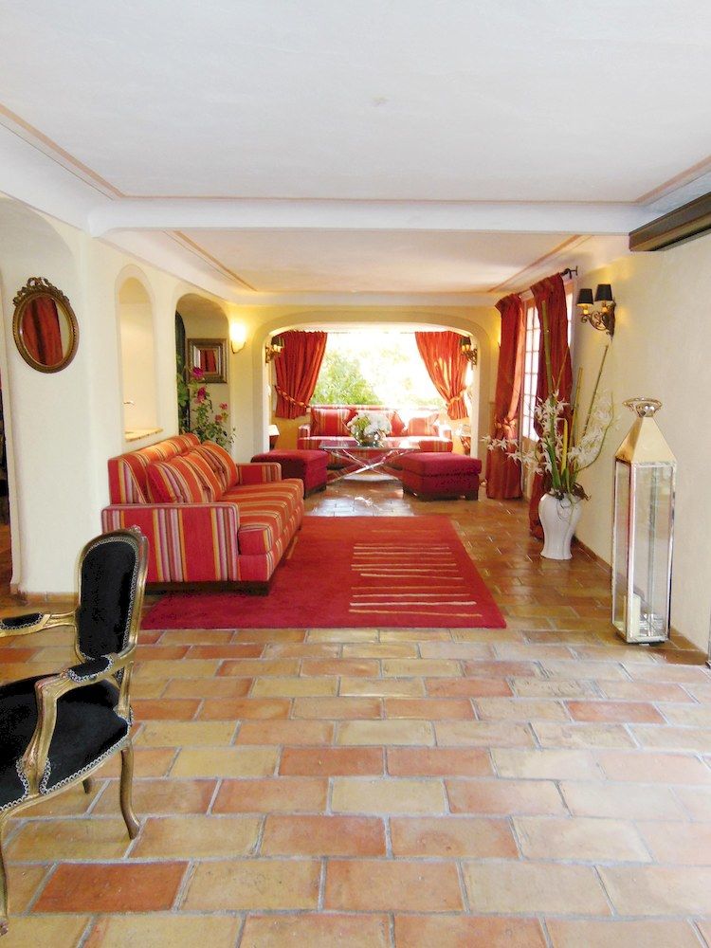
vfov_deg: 69.4
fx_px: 685
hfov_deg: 54.9
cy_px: 474
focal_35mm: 25
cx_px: 356
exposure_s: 1/25
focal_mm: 4.5
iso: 400
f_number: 3.5
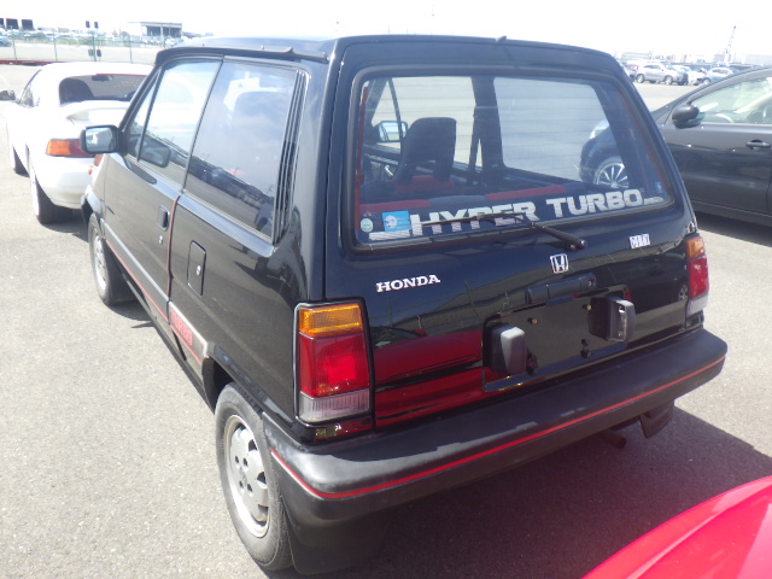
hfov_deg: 63.4
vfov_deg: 49.7
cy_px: 290
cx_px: 386
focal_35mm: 28
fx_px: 624
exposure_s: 1/250
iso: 125
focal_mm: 5
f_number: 4.2
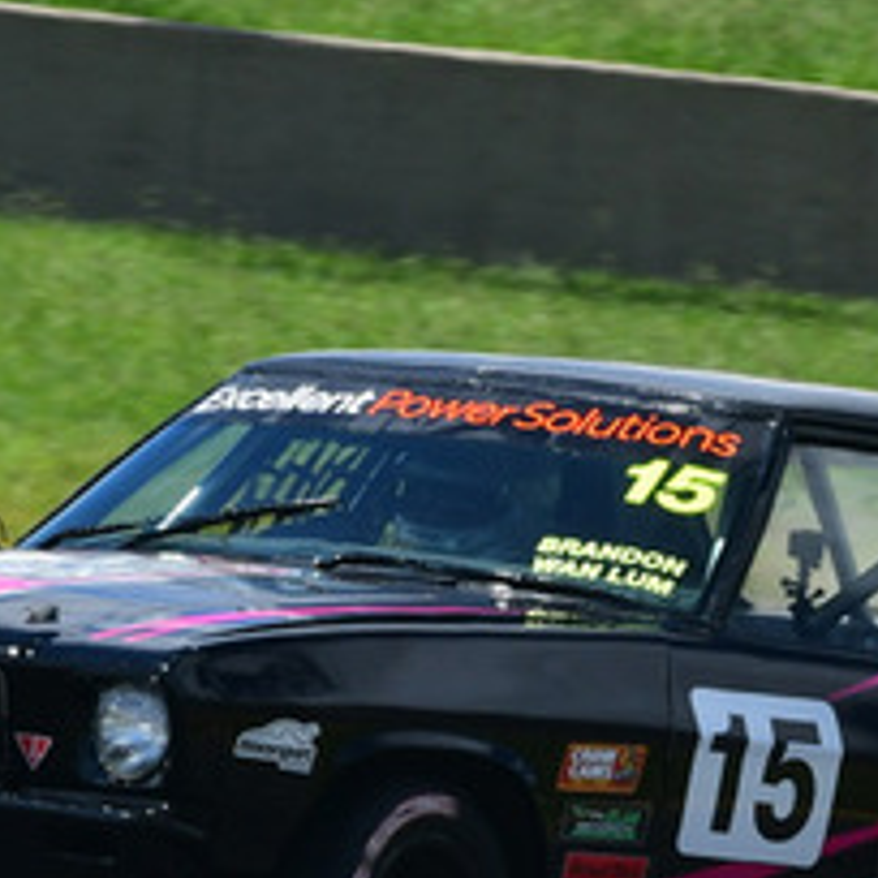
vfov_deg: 1.4
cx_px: 581
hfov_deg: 1.4
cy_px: 512
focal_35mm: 1248
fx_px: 35813
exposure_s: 1/500
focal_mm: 250
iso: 400
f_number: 13
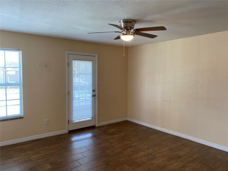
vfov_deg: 53.1
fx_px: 171
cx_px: 114
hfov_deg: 67.3
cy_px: 86
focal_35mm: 26
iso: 125
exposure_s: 1/120
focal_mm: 4.25
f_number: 1.8
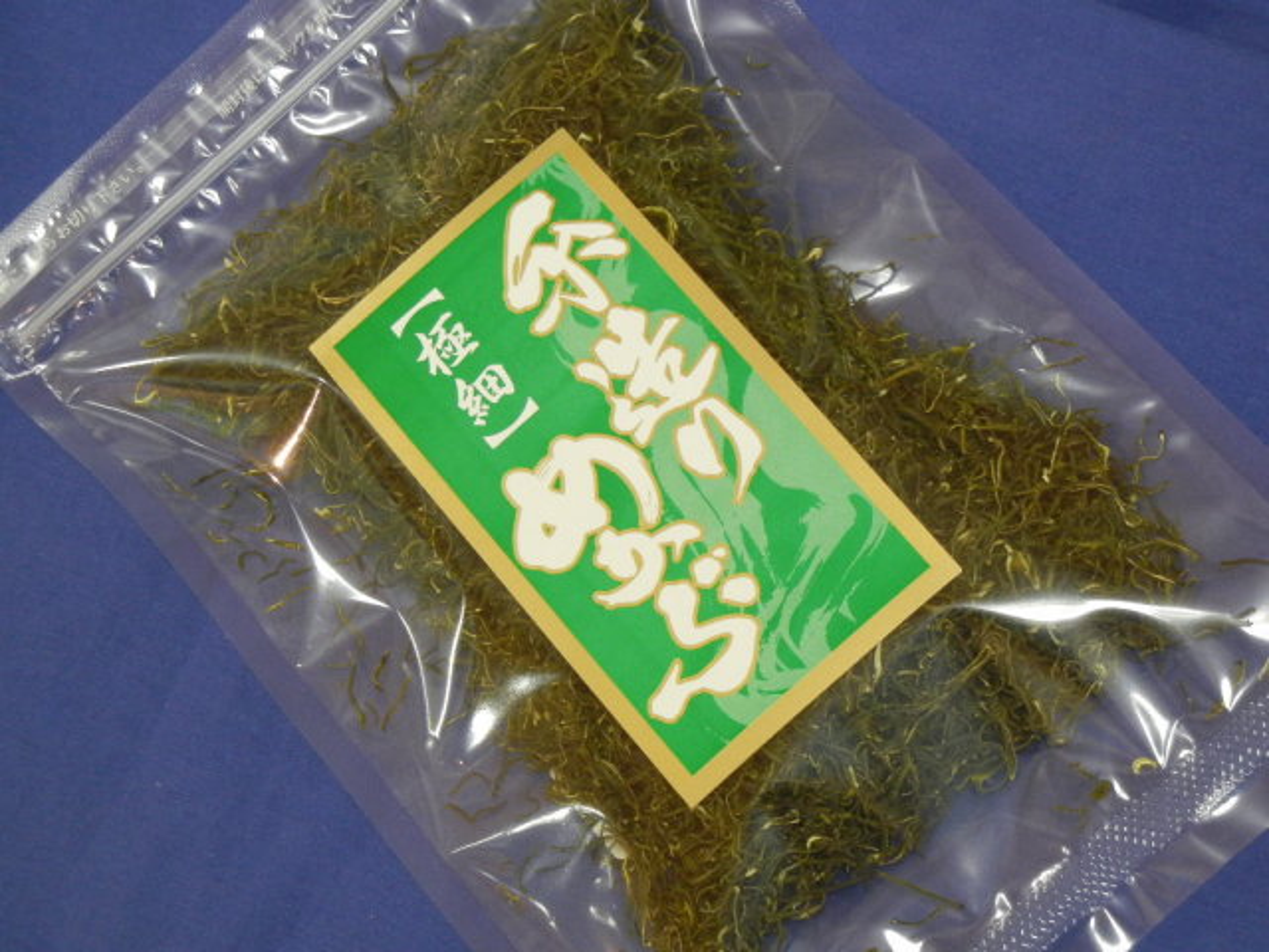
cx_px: 634
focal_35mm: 89
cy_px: 476
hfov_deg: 22.0
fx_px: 3263
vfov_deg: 16.6
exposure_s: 1/32.6
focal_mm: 16
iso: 400
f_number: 4.4
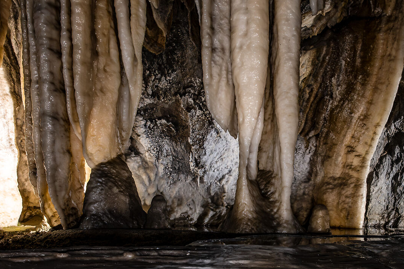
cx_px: 295
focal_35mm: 54
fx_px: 606
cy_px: 222
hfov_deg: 36.2
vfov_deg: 24.6
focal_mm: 24
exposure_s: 1/60
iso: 1600
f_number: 5.6
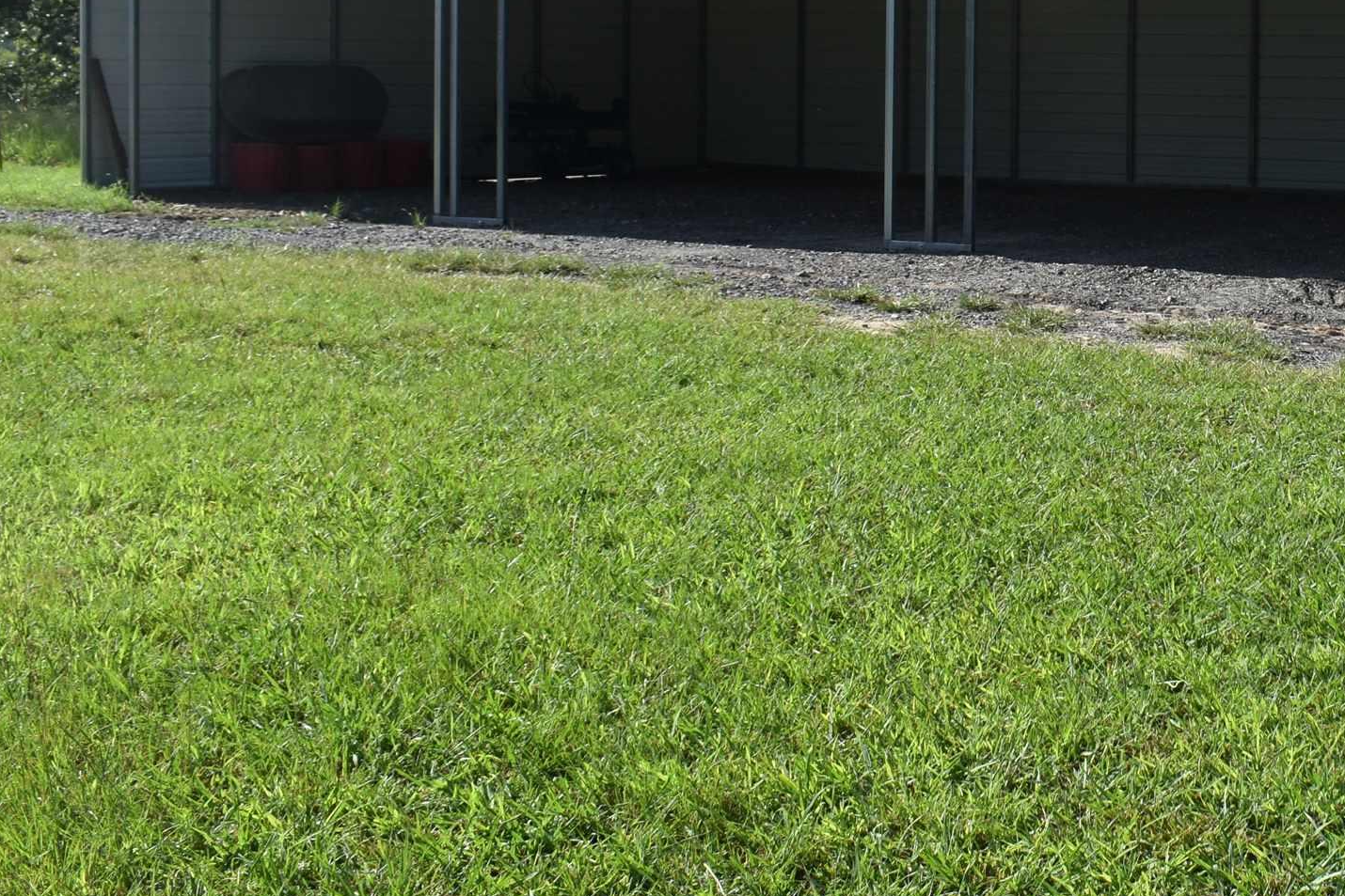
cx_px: 1216
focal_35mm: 58
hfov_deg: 32.7
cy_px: 157
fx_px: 2167
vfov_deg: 23.0
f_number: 8
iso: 110
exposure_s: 1/250
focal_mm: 18
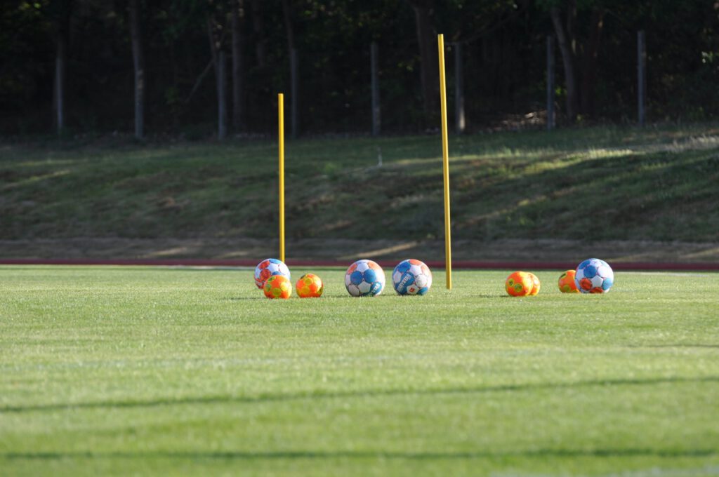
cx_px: 360
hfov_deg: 8.1
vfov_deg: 5.4
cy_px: 238
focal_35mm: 255
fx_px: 5086
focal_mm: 170
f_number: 5
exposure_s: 1/640
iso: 200
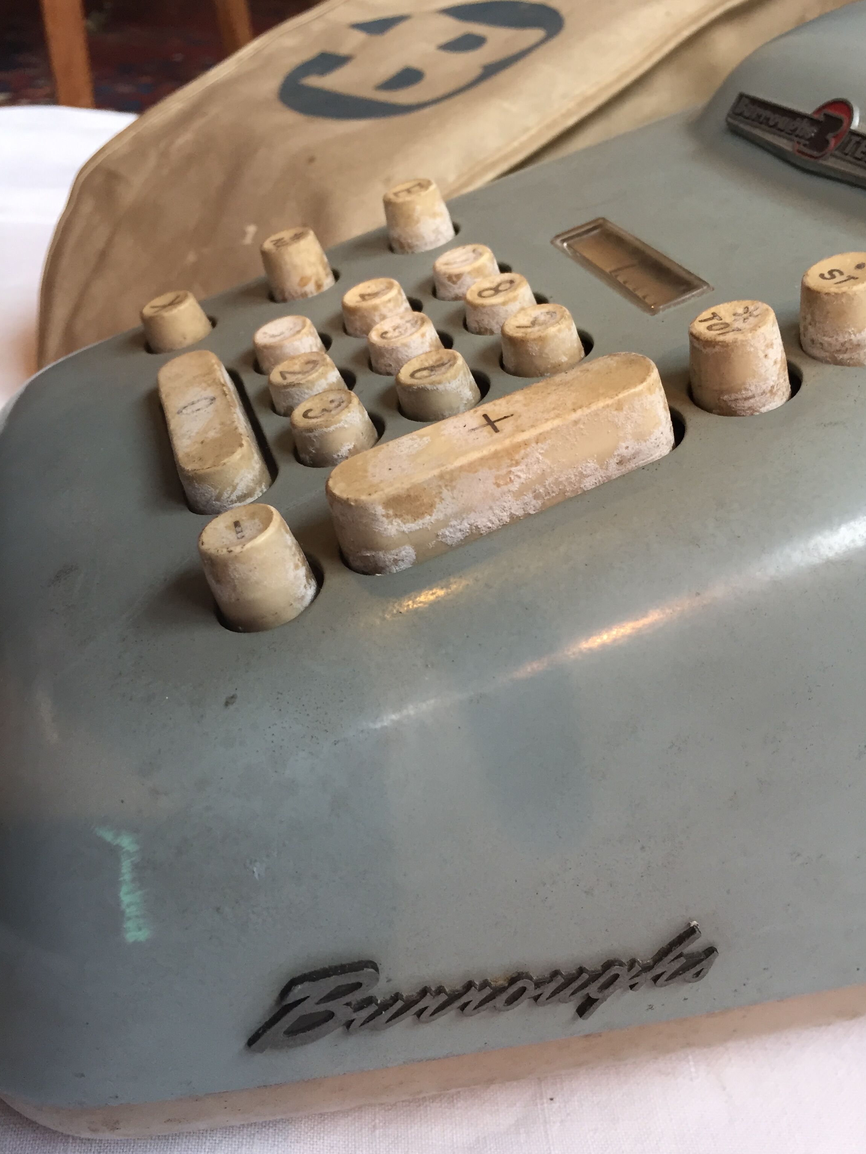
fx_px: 1034
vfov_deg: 58.3
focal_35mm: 31
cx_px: 462
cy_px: 568
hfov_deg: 45.4
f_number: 2.2
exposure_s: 1/33
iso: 125
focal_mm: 4.15
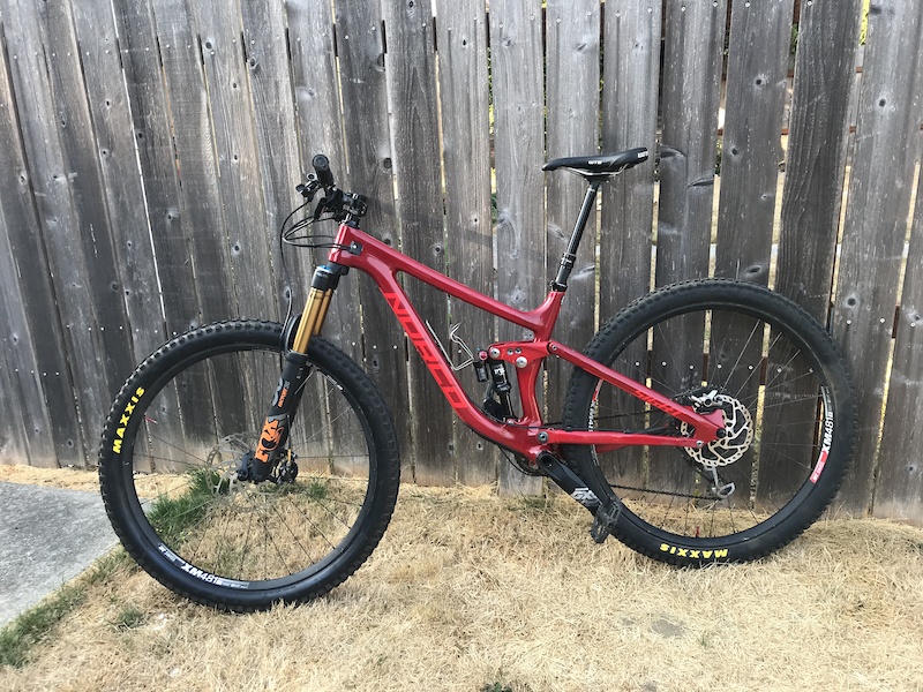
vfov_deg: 49.7
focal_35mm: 28
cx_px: 462
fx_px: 747
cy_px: 346
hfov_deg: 63.4
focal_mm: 3.99
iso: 25
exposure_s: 1/120
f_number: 1.8
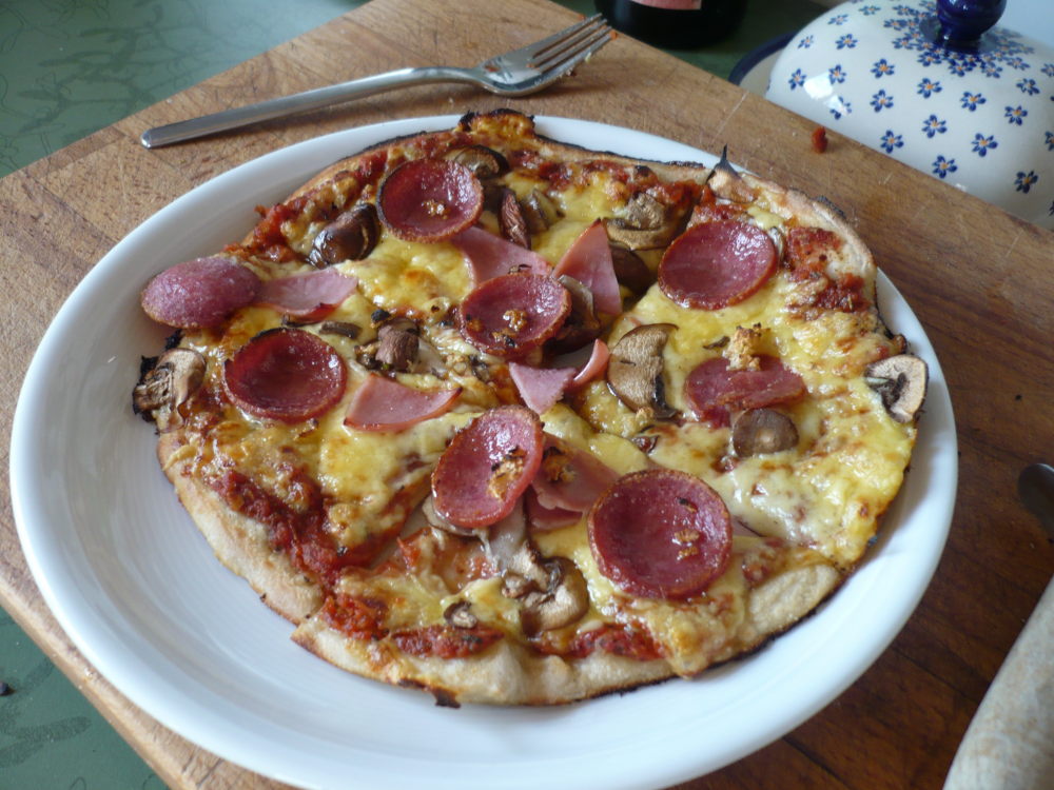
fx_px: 1066
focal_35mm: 35
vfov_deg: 40.7
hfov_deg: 52.6
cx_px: 527
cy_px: 395
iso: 100
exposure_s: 1/30
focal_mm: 5.8
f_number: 2.8
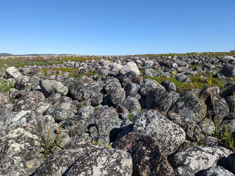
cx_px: 118
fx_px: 183
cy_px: 88
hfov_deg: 65.3
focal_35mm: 27
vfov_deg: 51.4
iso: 67
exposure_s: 1/3356
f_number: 1.73
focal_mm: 4.38
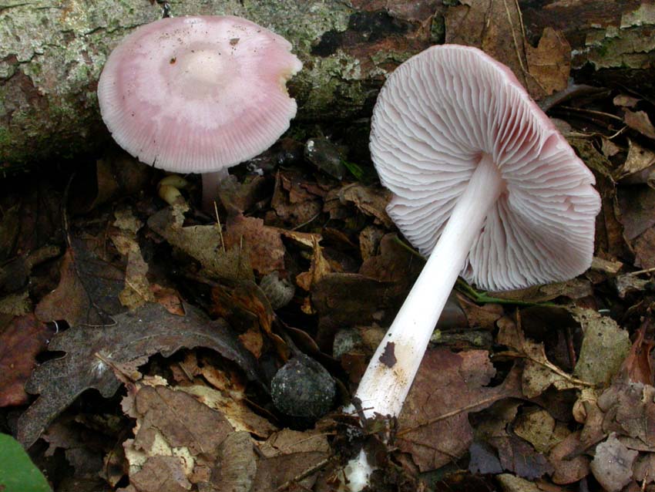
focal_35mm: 84
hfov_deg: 23.3
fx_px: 1590
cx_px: 328
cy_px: 246
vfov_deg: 17.6
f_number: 10.3
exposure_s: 1/2
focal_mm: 17.5
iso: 200
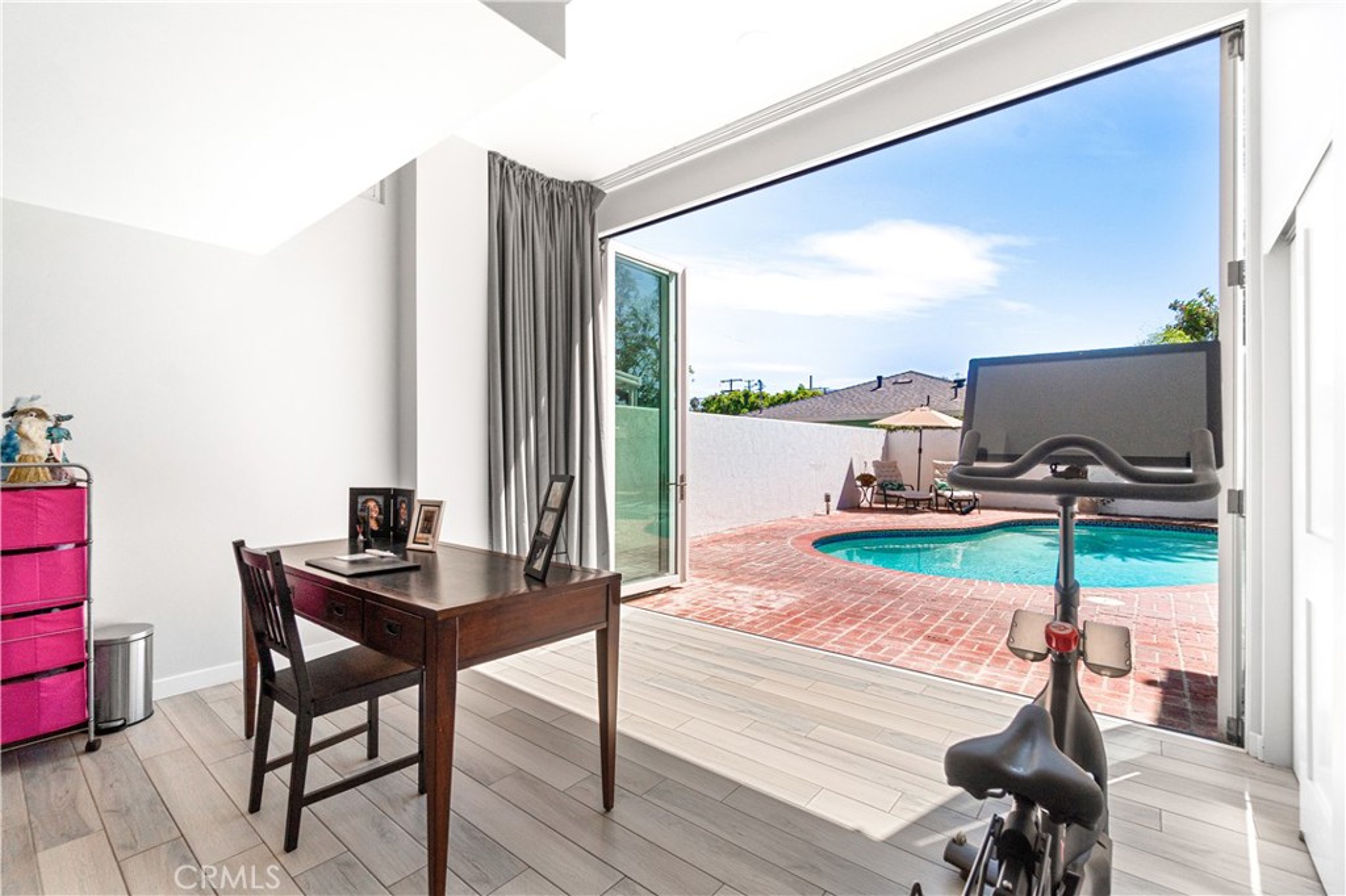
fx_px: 561
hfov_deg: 100.4
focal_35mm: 15
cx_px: 673
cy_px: 448
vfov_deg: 77.3
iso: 320
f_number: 7.1
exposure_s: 1/800
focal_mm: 10
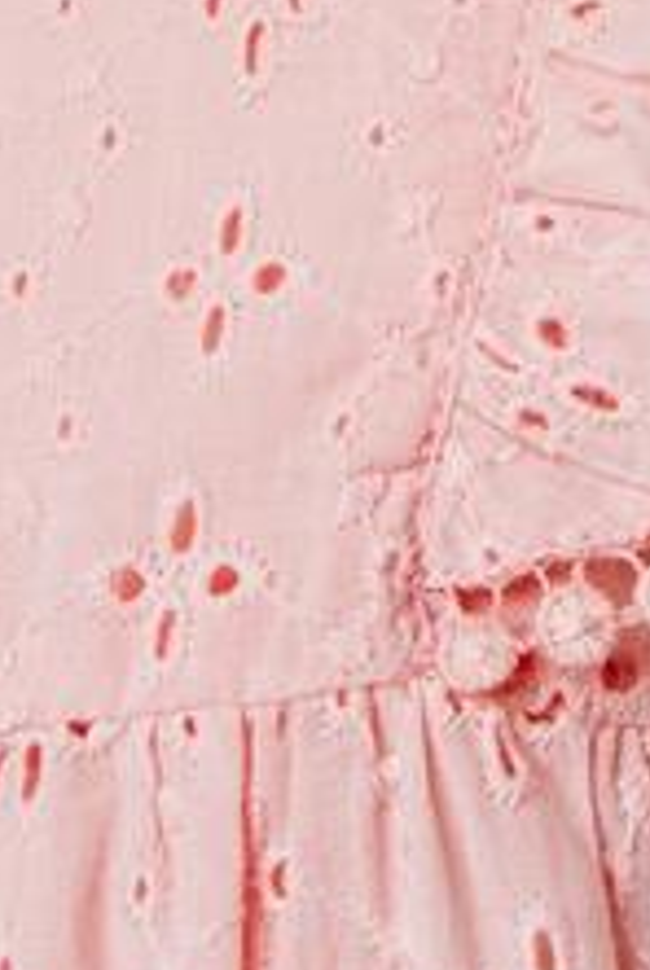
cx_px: 654
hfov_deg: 11.2
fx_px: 3294
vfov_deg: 16.5
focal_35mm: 122
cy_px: 97
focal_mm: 30
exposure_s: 1/160
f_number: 7.1
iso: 125
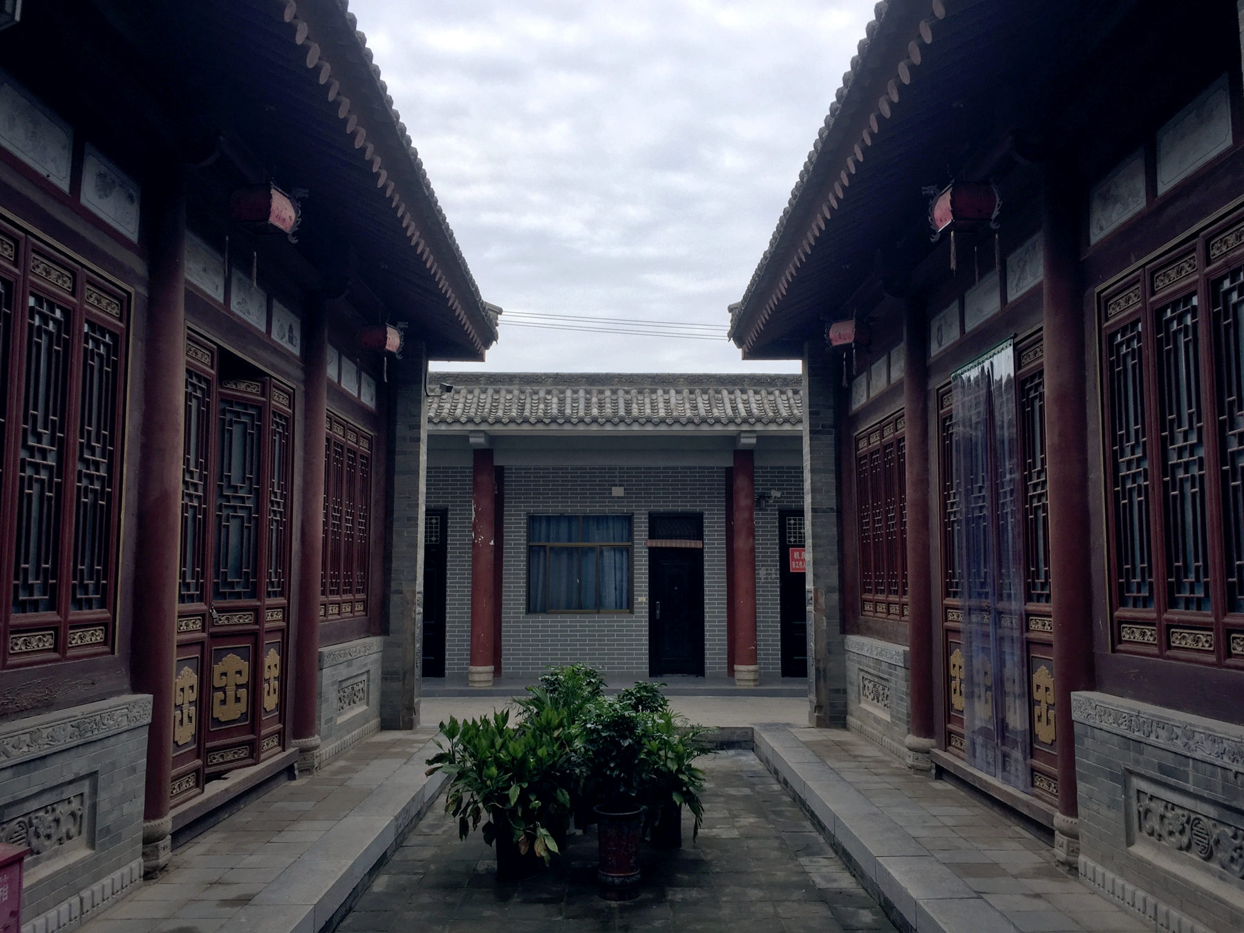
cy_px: 466
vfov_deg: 48.2
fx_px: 1042
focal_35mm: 29
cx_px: 622
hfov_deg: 61.7
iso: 32
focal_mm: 4.15
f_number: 2.2
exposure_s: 1/1364
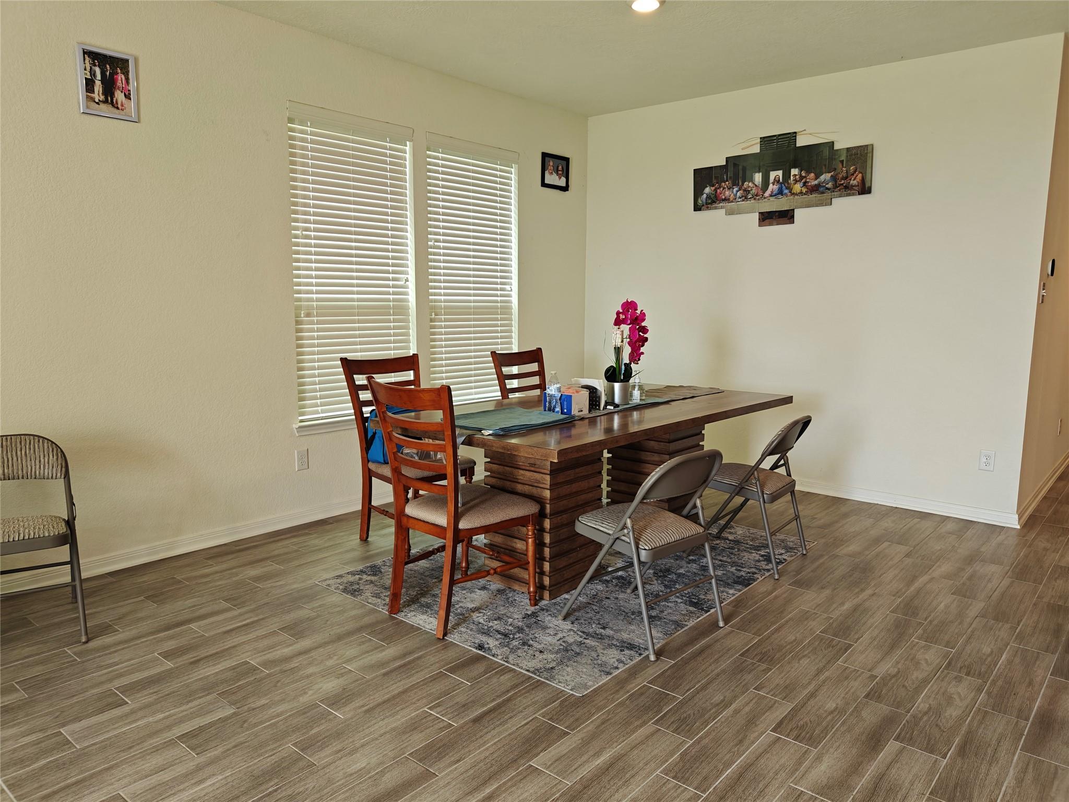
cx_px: 534
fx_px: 741
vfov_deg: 56.8
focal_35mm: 24
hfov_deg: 71.6
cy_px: 401
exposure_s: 1/120
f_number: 1.8
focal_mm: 5.59
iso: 400
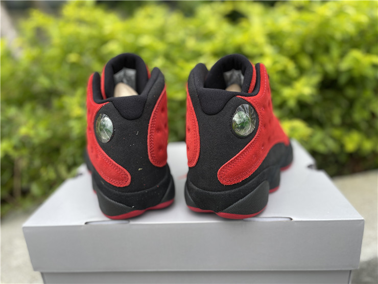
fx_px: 284
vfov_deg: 53.1
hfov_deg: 67.3
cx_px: 189
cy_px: 142
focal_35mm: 26
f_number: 1.6
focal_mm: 4.2
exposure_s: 1/121
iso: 50
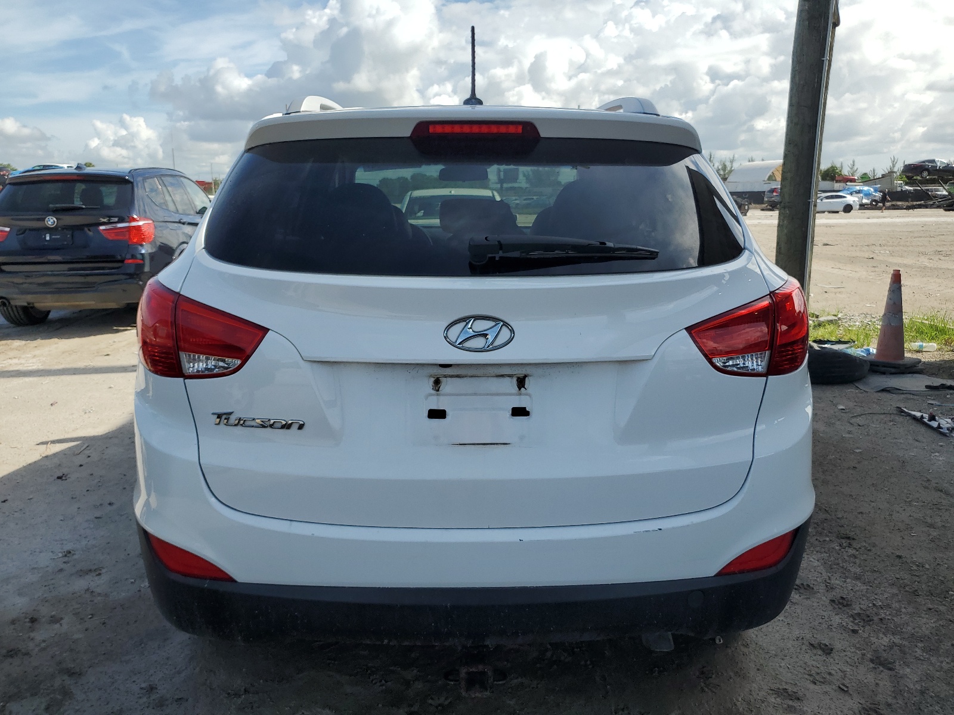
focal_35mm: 26
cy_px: 358
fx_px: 717
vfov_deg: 53.1
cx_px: 477
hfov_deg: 67.3
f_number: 1.5
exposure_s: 1/3333
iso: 50
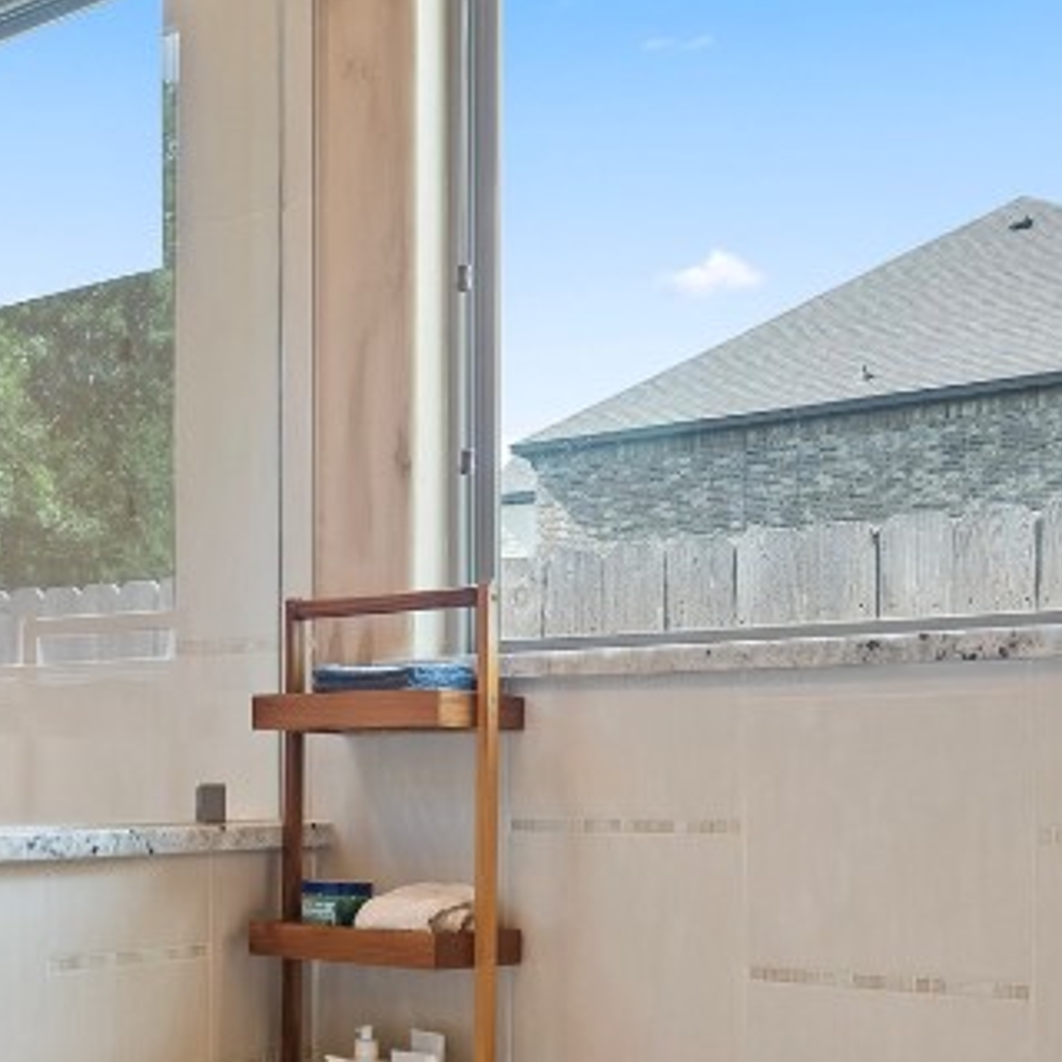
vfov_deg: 32.3
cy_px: 770
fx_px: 1805
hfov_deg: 30.8
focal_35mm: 52
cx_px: 40
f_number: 5.6
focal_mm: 17
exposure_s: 1/5
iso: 100
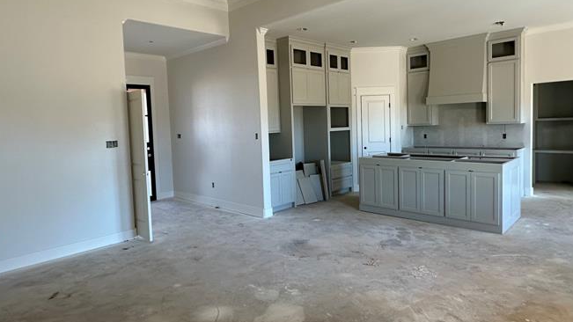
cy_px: 145
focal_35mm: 24
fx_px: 365
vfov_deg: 47.6
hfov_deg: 76.3
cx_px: 275
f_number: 2.2
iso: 160
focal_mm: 2.22
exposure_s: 1/99
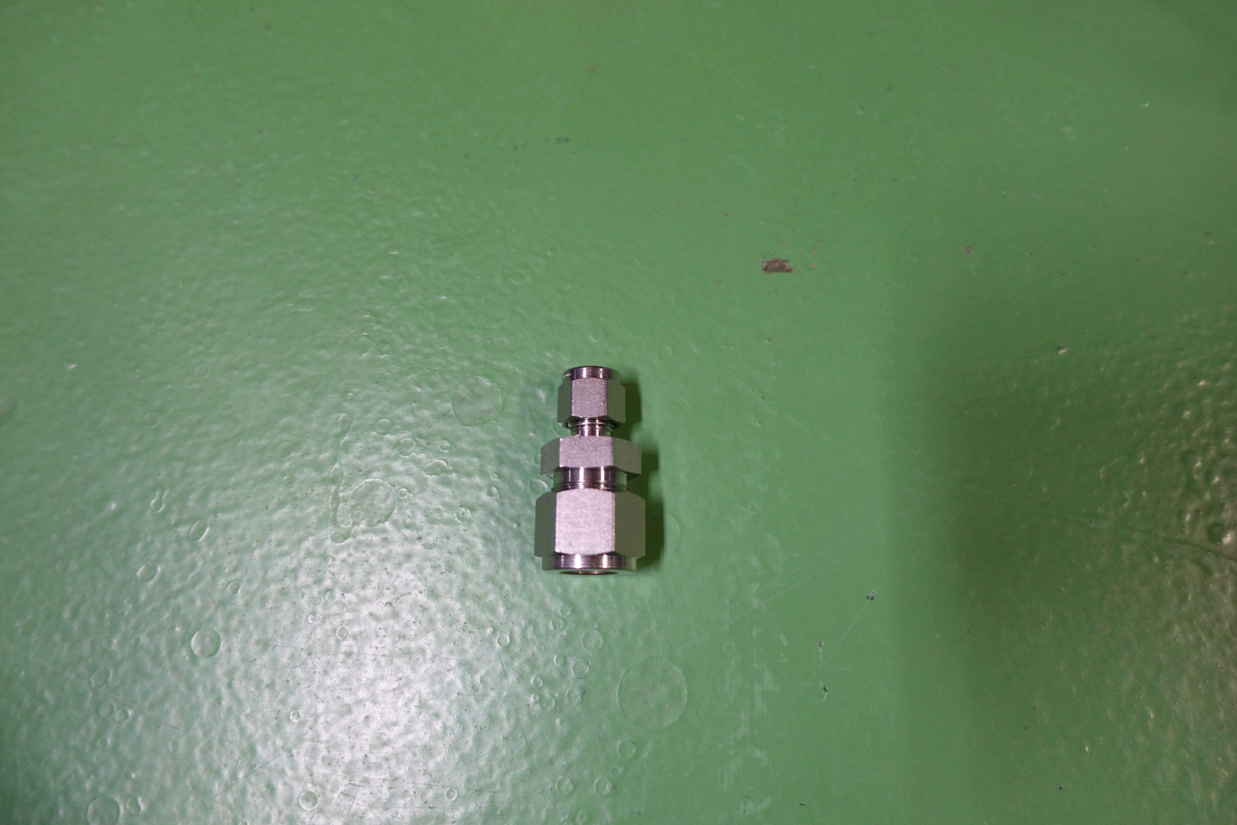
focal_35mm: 24
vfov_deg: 53.1
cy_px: 412
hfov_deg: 73.7
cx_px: 618
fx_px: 825
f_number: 1.8
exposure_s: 1/30
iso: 250
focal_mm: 8.84
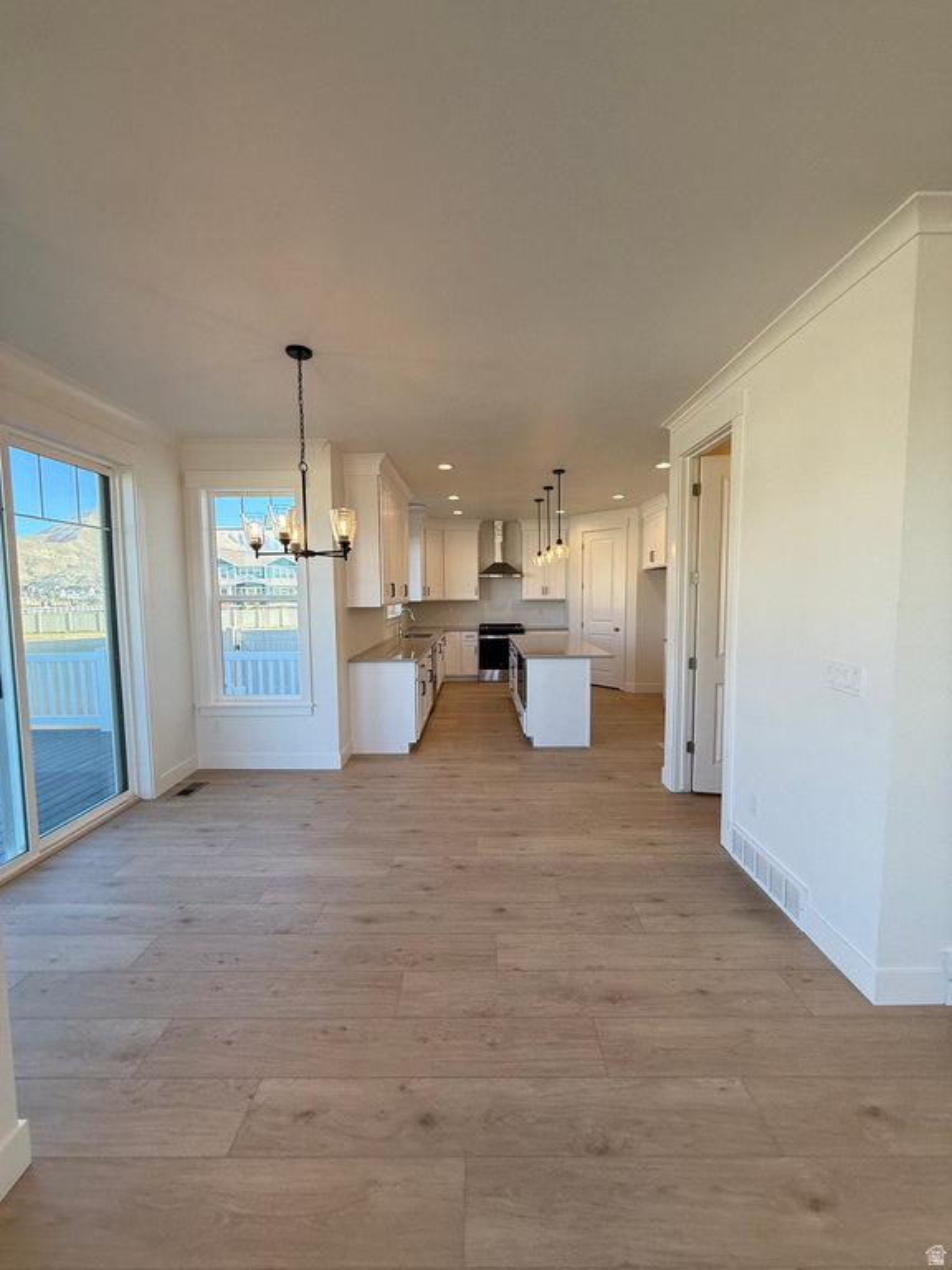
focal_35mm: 14
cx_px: 476
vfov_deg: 102.1
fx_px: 513
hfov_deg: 85.7
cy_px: 635
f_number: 2.2
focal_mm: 2.22
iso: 64
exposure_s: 1/183
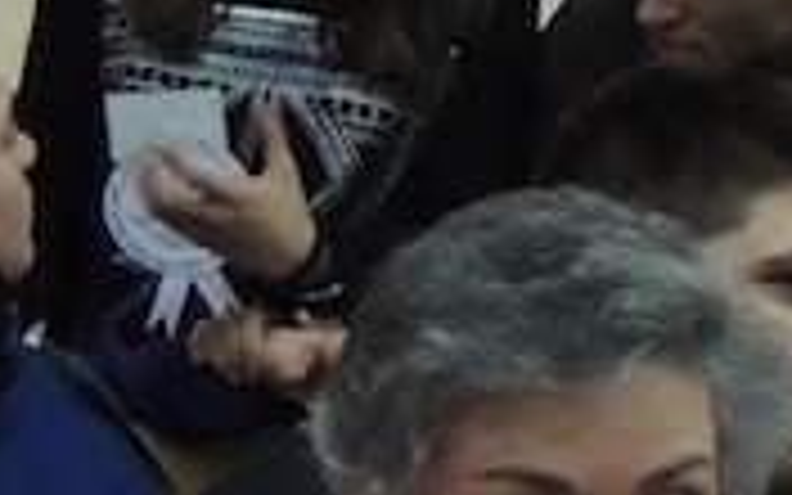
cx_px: 1926
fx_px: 4662
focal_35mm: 216
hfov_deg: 8.8
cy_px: -4
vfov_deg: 6.1
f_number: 3.3
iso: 400
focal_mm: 6.2
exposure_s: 1/30
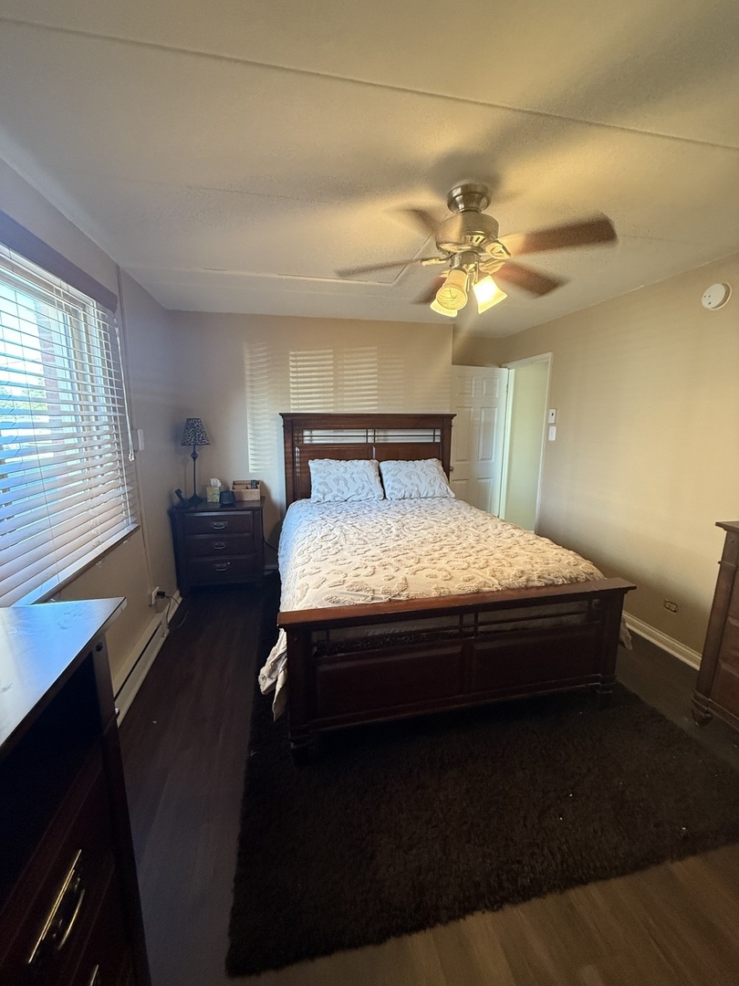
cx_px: 370
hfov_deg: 85.7
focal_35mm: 14
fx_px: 399
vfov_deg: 102.1
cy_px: 493
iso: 400
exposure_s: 1/60
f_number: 2.2
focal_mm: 2.22
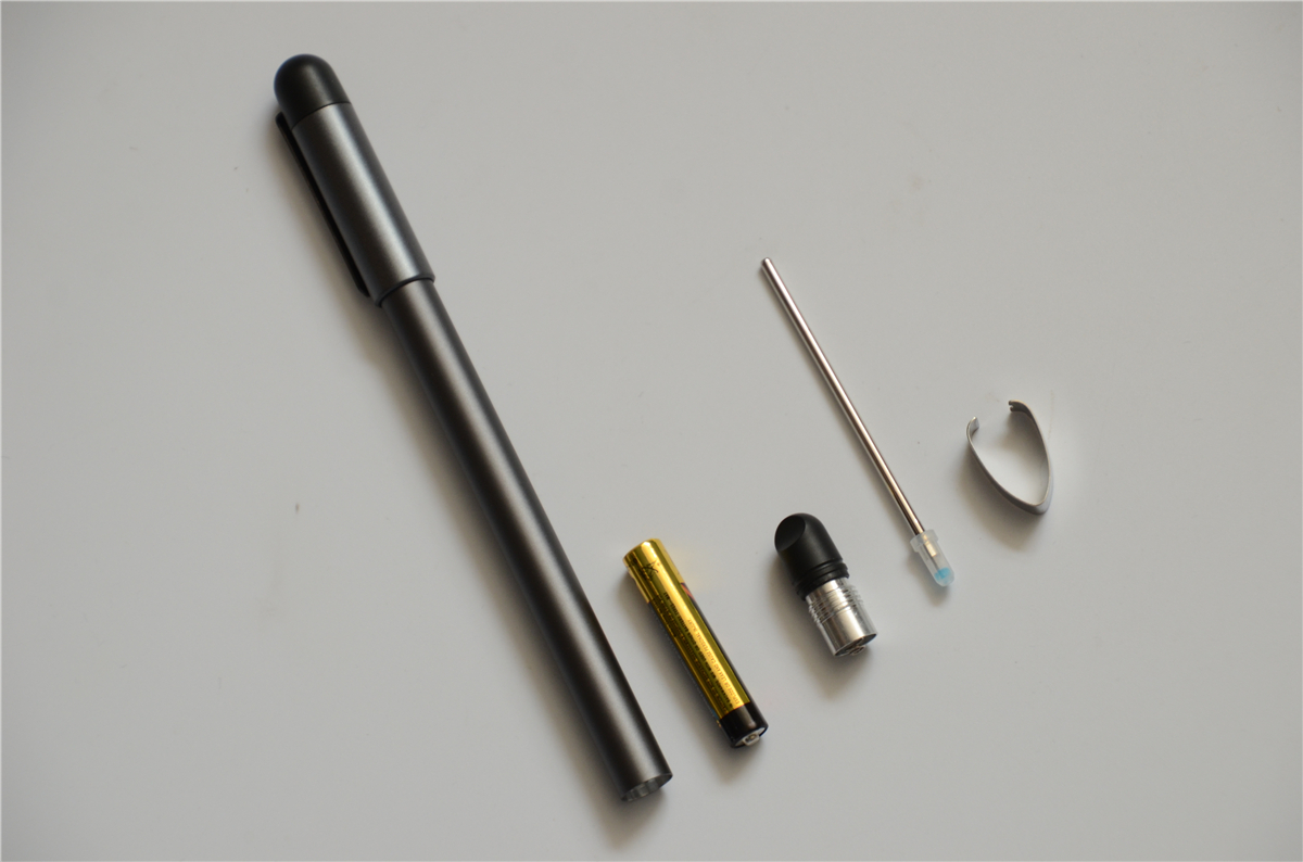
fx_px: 5958
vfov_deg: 8.3
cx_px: 652
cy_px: 431
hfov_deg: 12.5
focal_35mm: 165
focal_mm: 110
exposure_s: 1/20
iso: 400
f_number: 5.6
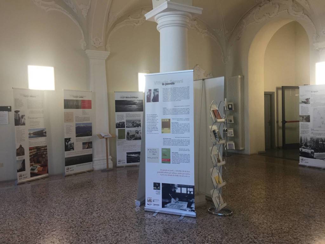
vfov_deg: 48.2
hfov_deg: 61.7
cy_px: 122
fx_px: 272
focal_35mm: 29
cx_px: 162
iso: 50
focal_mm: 4.15
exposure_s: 1/30
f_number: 2.2
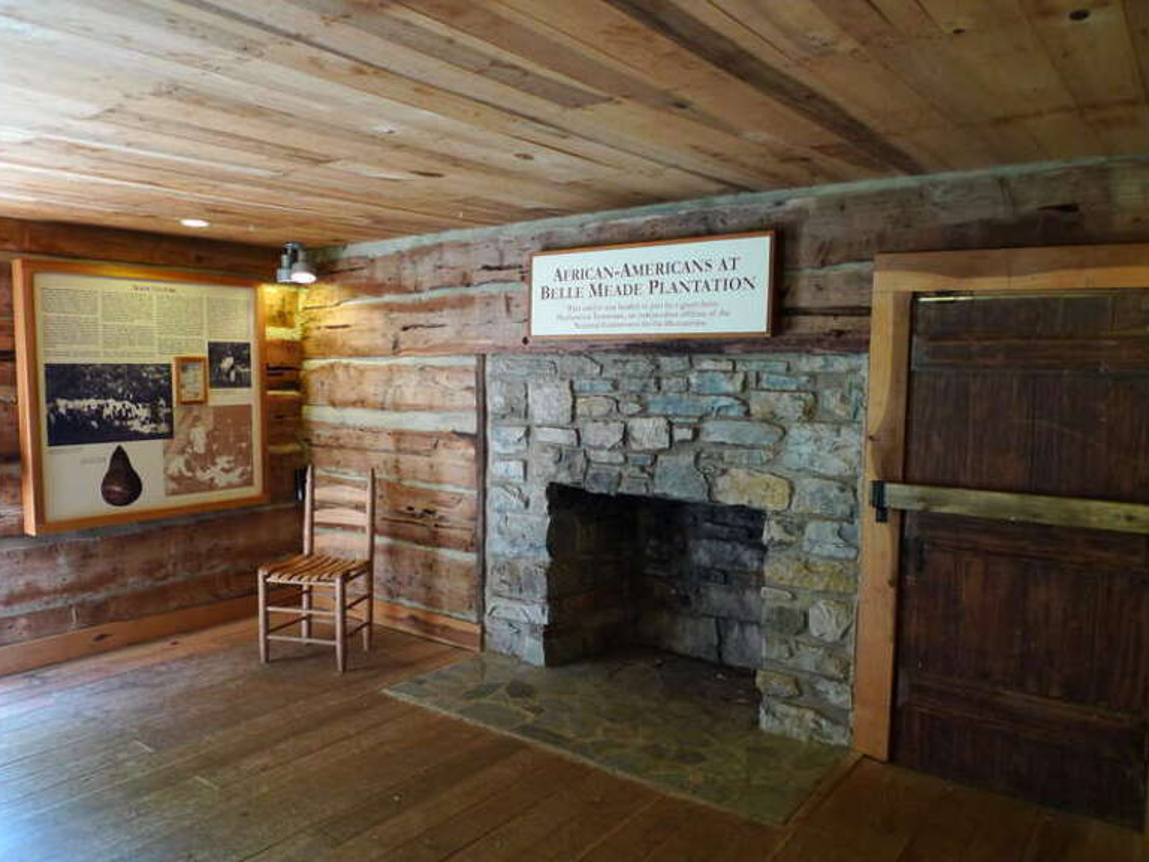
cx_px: 582
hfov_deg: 69.4
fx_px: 830
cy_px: 437
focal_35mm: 25
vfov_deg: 54.9
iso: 200
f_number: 2
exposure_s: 1/30
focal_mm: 5.1
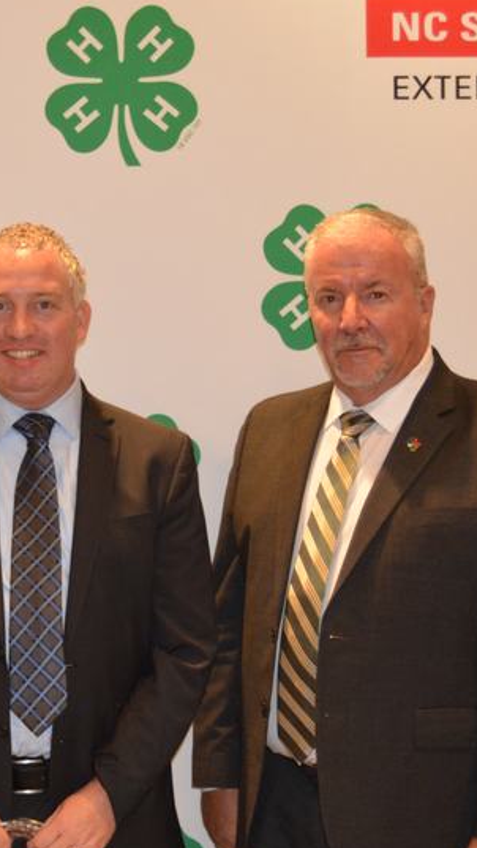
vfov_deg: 24.7
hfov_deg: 13.6
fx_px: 1934
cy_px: 486
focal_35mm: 86
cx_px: -117
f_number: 4
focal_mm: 28
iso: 1600
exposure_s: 1/60
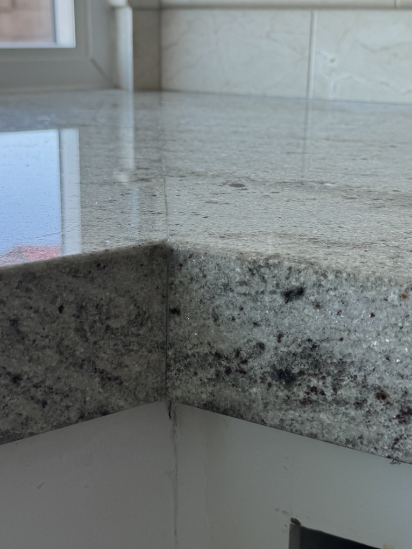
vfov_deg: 40.2
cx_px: 194
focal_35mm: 47
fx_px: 746
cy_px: 210
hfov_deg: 30.9
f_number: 1.78
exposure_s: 1/121
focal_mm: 6.76
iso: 64
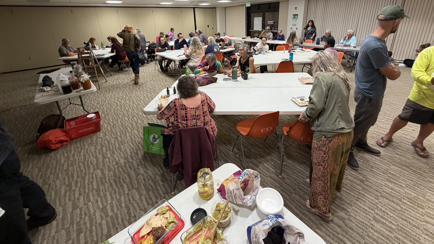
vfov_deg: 65.1
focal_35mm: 16
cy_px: 79
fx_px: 184
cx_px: 226
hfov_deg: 99.3
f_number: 2.2
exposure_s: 1/60
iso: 250
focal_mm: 2.22
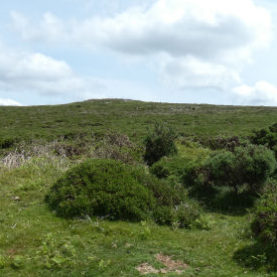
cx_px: 221
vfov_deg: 42.5
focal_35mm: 38
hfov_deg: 41.9
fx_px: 344
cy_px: 208
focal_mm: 3.6
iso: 80
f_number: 3.5
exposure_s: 1/1000
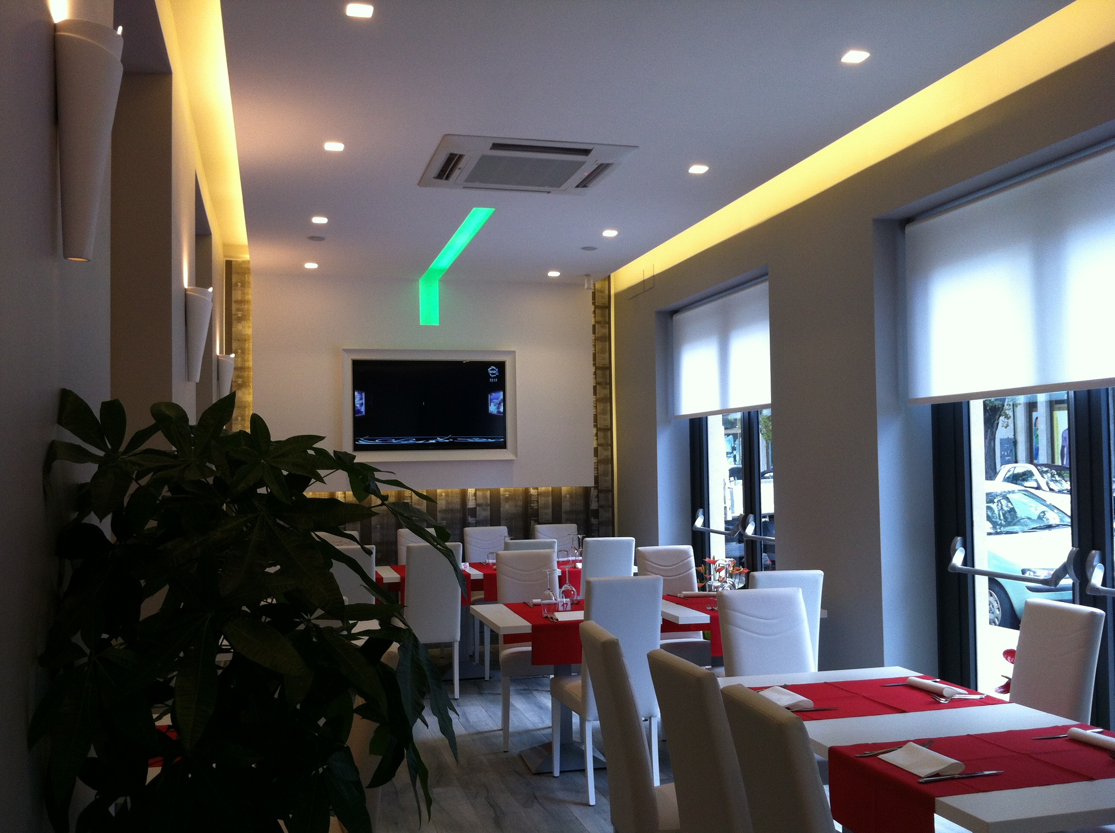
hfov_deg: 52.7
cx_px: 558
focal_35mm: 35
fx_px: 1126
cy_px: 416
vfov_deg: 40.6
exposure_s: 1/50
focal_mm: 3.85
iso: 100
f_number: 2.8
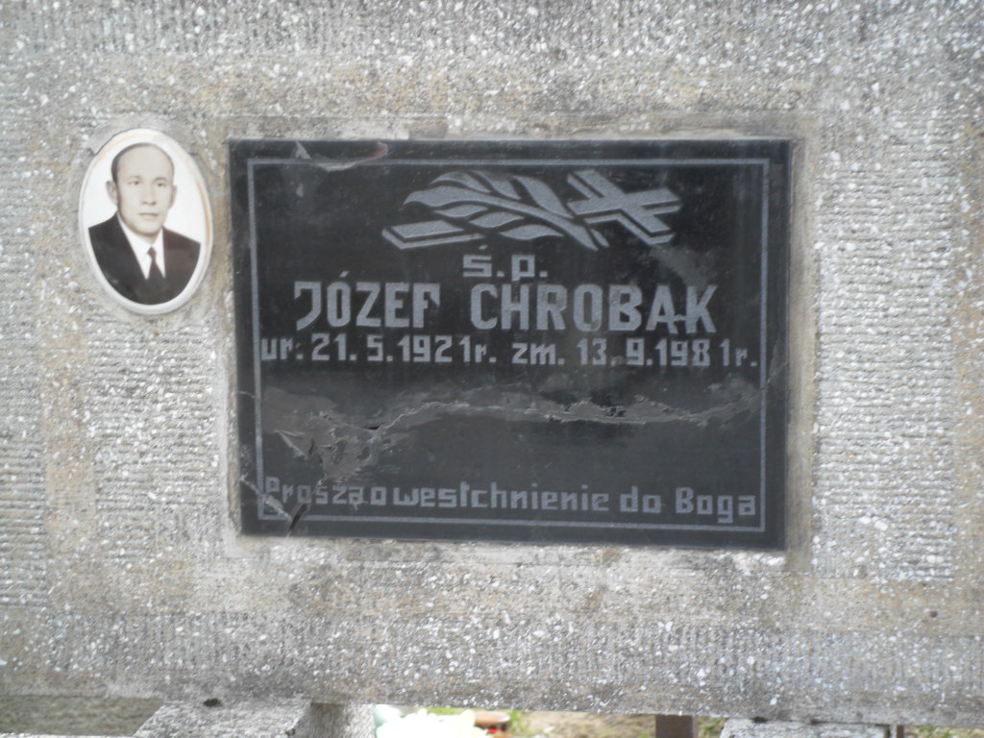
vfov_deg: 13.7
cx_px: 492
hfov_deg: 18.2
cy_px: 369
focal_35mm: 108
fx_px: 3070
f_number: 5
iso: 100
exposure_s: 1/60
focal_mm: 19.6
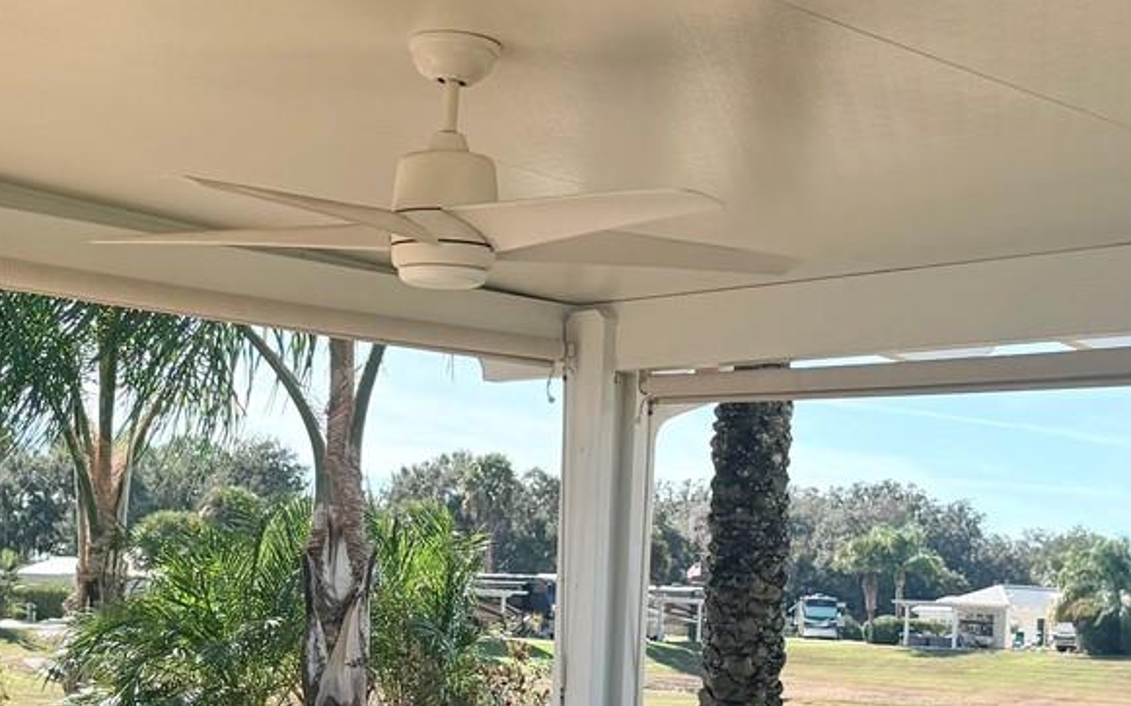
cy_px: 587
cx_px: 407
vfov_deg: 18.4
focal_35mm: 70
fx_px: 2157
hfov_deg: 29.2
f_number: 1.78
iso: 125
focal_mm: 6.76
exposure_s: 1/4405
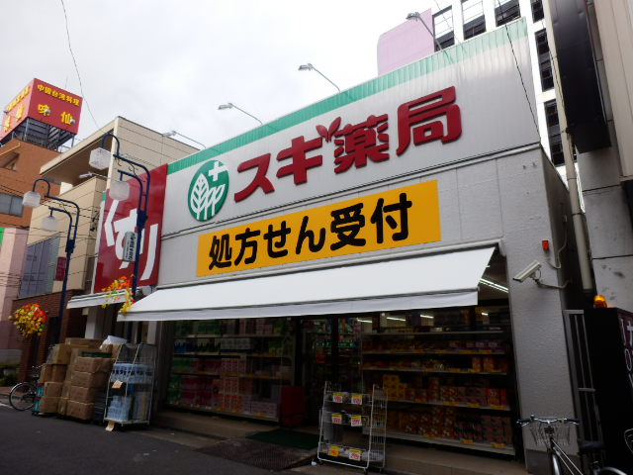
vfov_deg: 56.8
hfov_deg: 71.6
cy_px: 238
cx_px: 316
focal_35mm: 24
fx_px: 439
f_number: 3
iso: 80
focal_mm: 4.2
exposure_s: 1/400
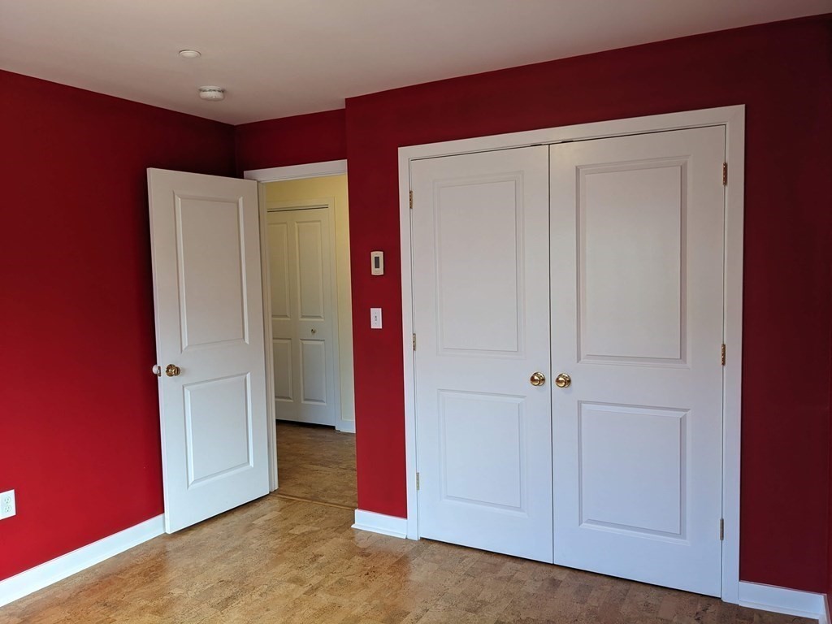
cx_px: 416
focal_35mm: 27
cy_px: 312
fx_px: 649
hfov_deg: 65.3
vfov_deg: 51.4
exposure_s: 1/30
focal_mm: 4.38
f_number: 1.73
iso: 57
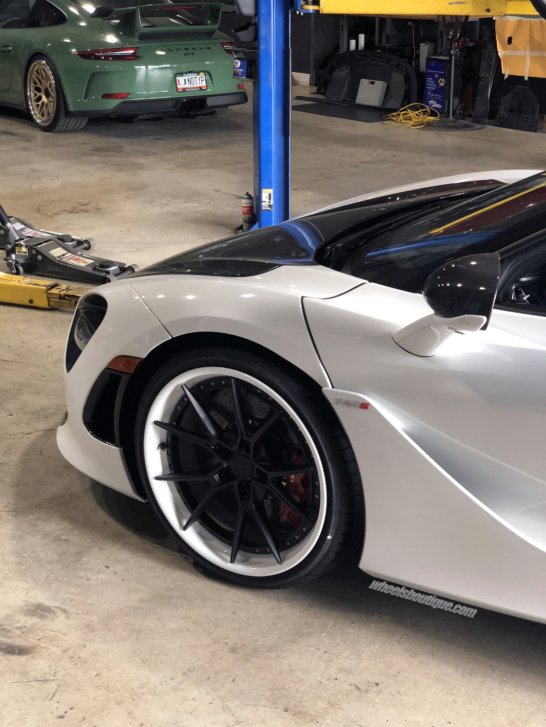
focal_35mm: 52
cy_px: 364
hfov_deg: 28.0
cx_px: 273
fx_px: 1093
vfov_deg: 36.8
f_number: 2.4
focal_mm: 6
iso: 125
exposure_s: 1/30
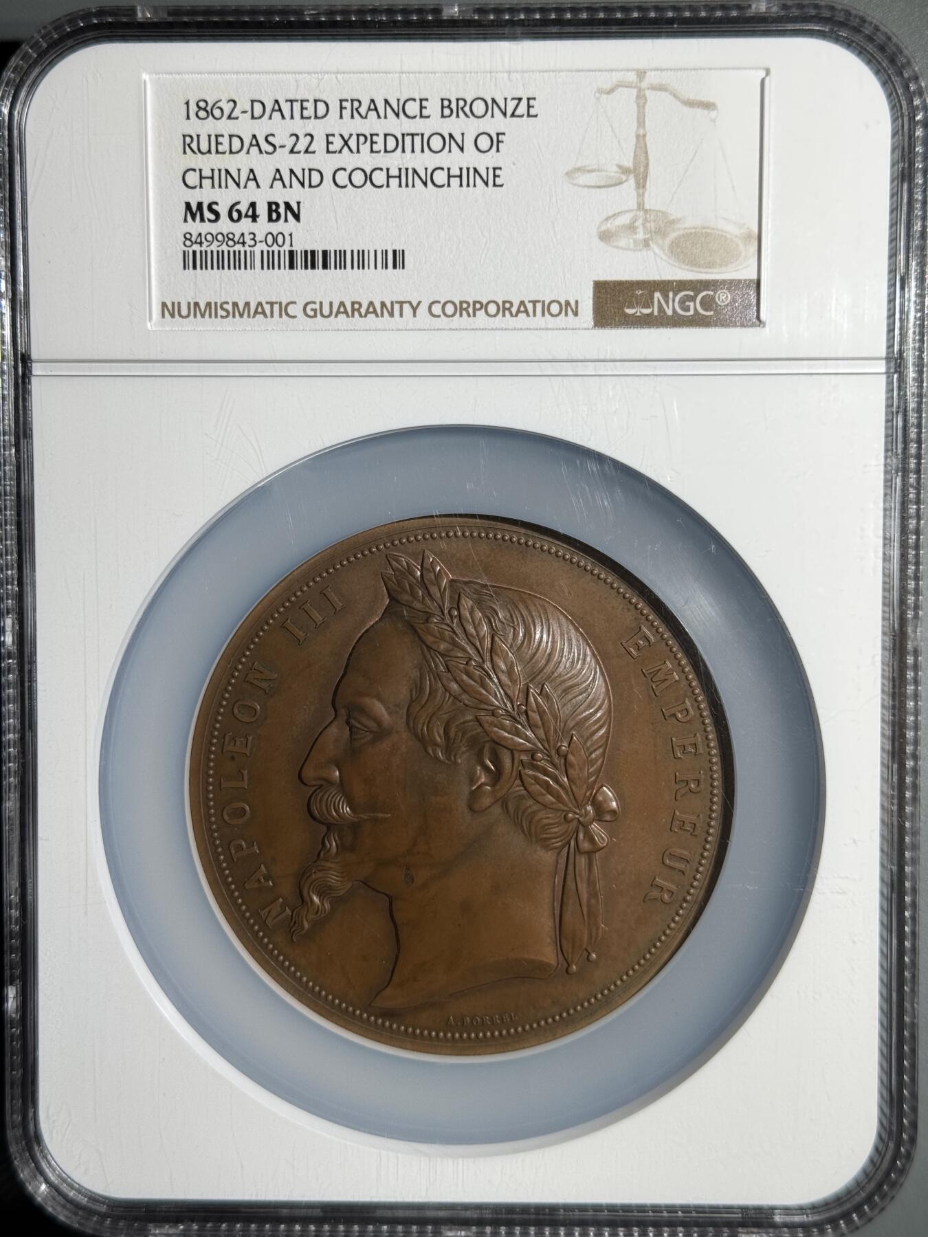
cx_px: 464
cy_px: 618
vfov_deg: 39.7
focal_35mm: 48
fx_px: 1716
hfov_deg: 30.3
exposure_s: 1/1724
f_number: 1.78
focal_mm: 6.76
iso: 64
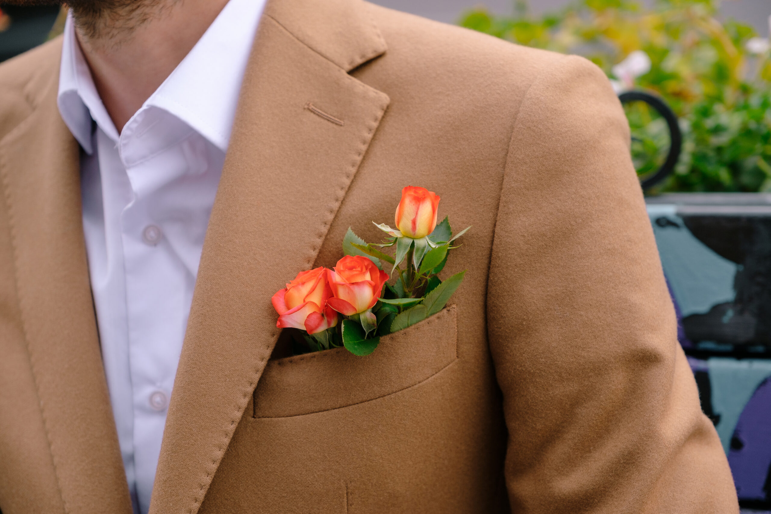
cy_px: 257
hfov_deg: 24.5
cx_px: 386
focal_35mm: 83
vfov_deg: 16.5
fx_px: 1778
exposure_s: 1/400
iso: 320
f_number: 2.8
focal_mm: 55
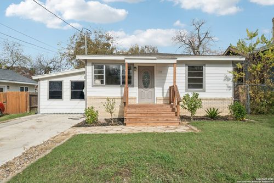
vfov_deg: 53.1
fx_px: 183
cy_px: 92
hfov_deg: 73.8
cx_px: 137
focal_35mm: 24
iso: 640
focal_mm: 24
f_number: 7.1
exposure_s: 1/4000
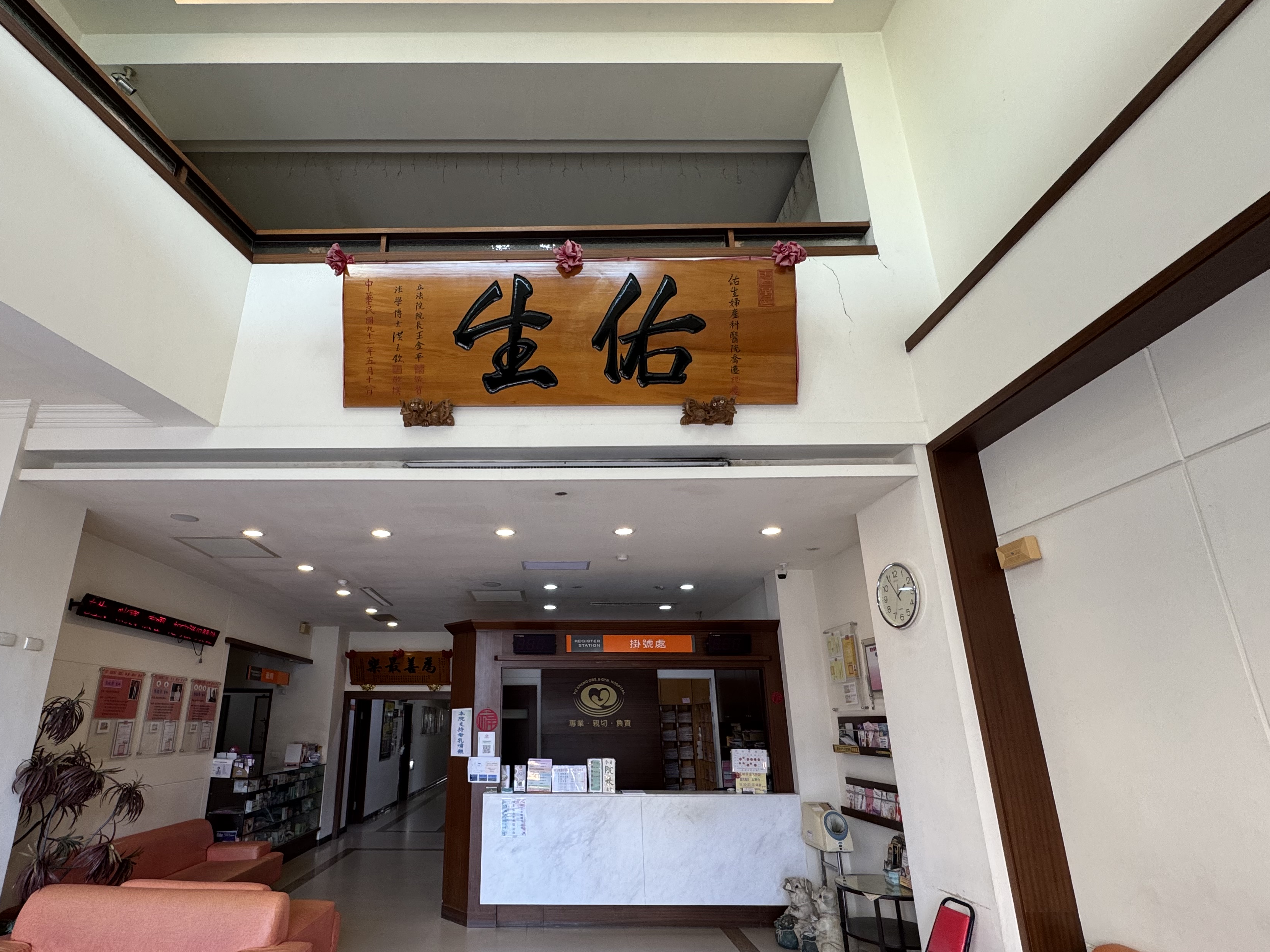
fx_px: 624
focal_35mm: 17
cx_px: 542
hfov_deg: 90.4
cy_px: 543
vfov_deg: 74.3
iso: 125
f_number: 2.2
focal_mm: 2.22
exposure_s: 1/120
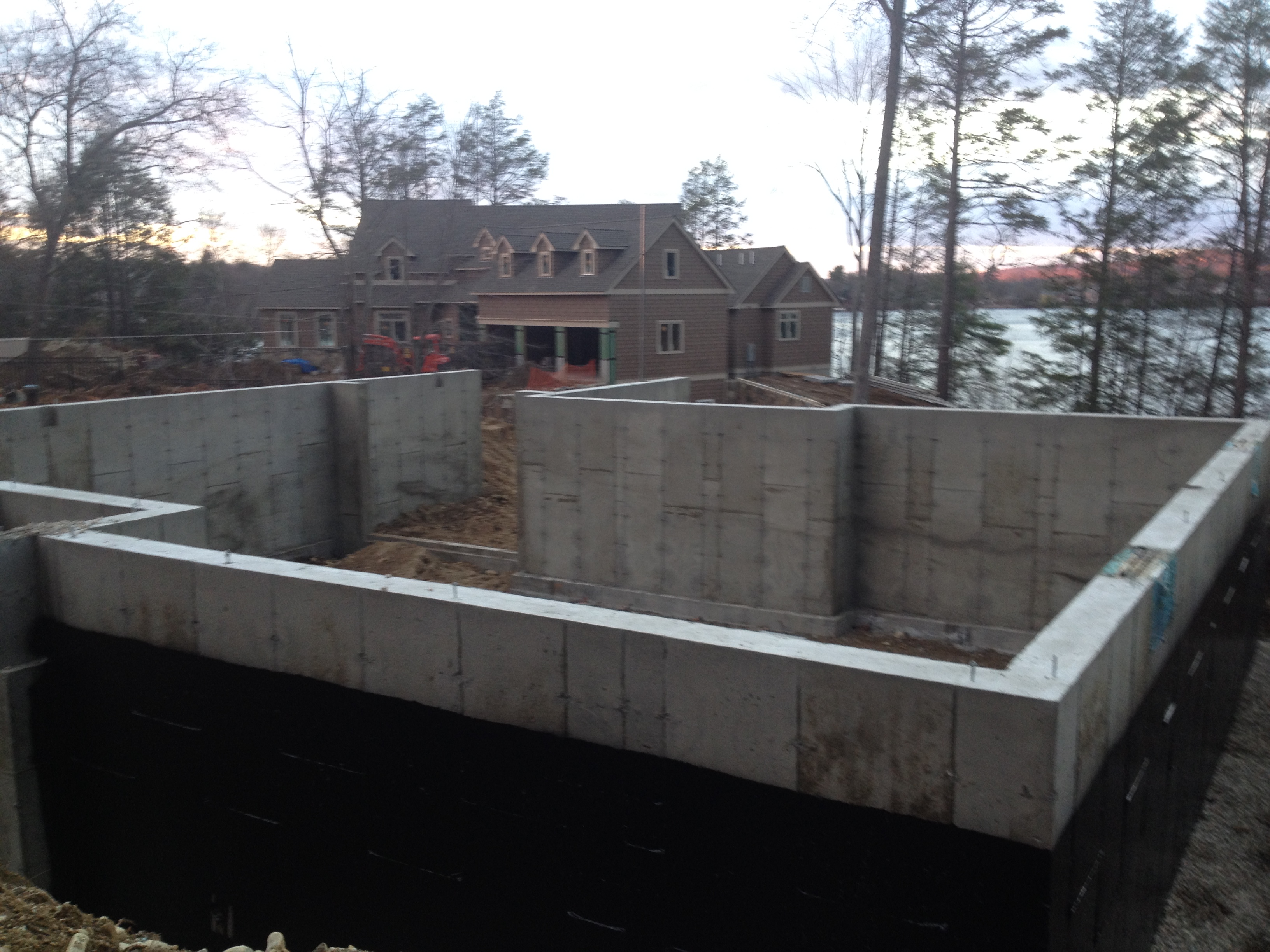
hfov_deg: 52.6
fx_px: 1284
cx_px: 635
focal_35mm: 35
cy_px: 476
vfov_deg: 40.7
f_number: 2.4
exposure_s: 1/20
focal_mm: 4.28
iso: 64
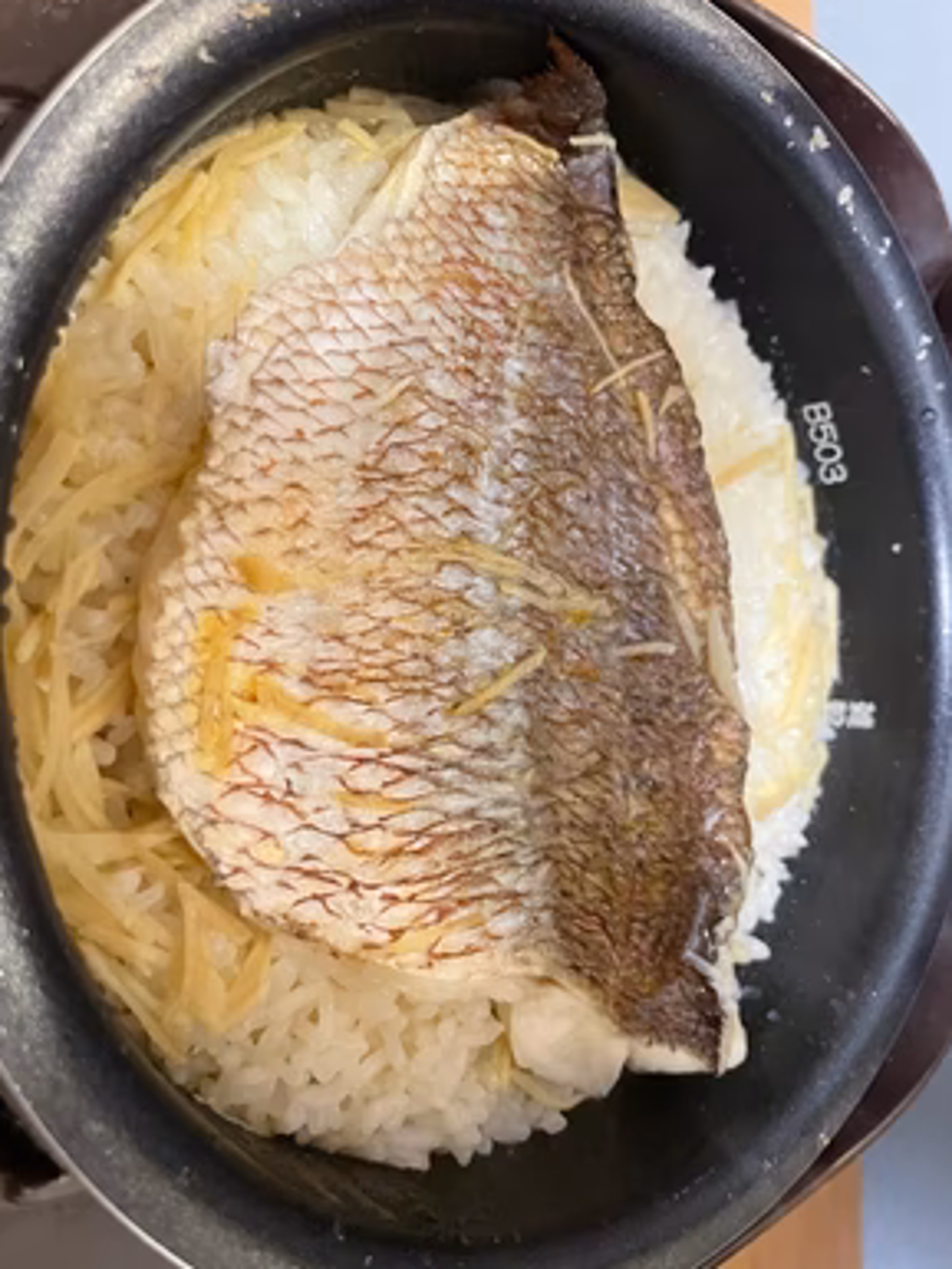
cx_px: 461
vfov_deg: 65.3
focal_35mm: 27
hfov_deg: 51.4
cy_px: 636
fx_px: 990
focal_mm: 4.2
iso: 500
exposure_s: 1/50
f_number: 1.6
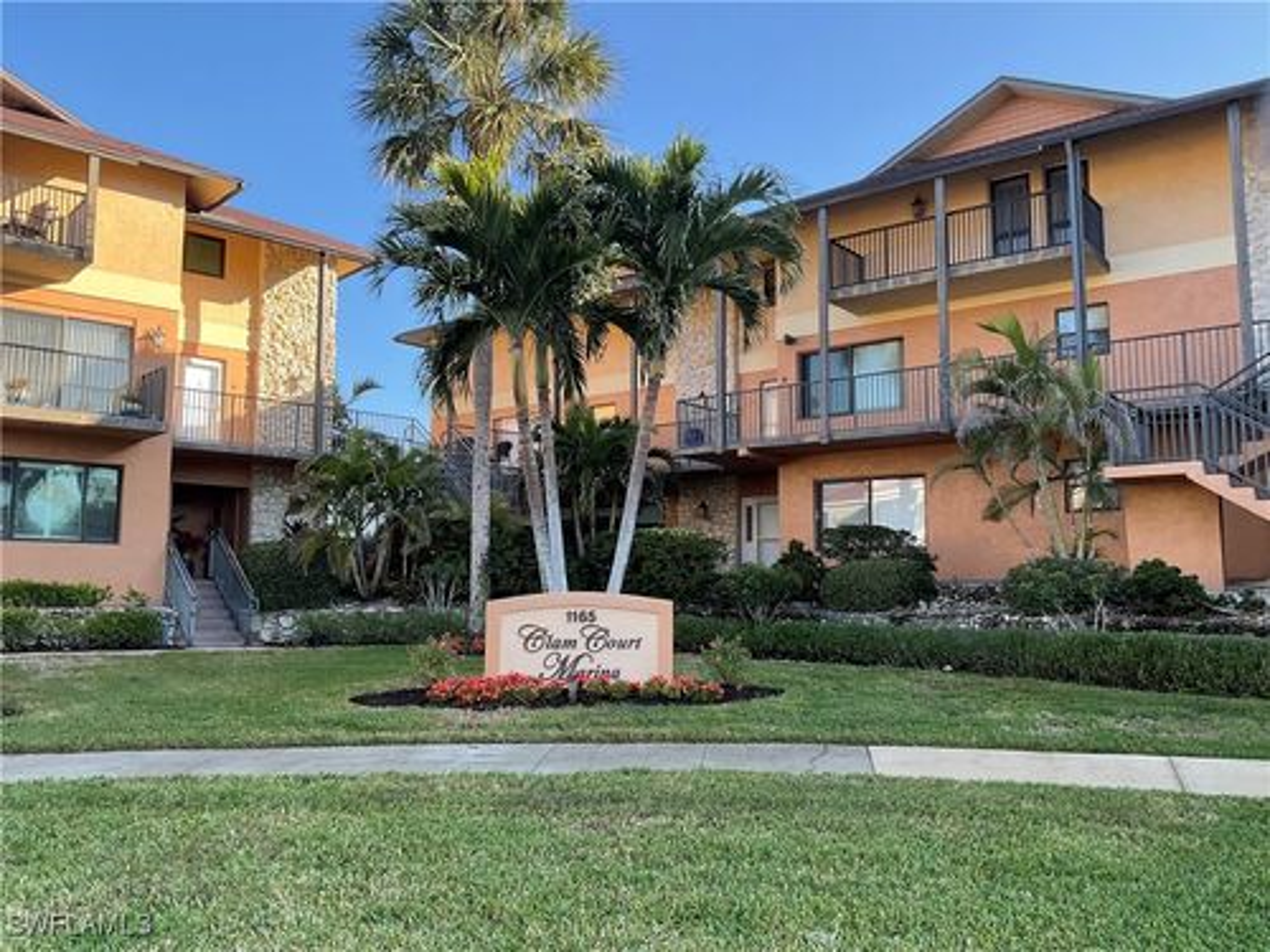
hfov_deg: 61.7
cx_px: 635
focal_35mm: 29
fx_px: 1064
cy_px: 476
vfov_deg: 48.2
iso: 16
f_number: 1.8
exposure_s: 1/259
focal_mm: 3
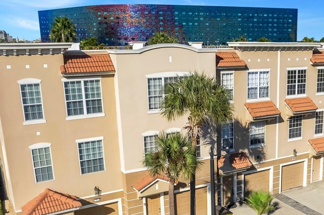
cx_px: 243
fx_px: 378
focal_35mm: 42
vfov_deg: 31.6
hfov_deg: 44.9
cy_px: 145
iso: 130
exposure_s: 1/640
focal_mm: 8.38
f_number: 2.8
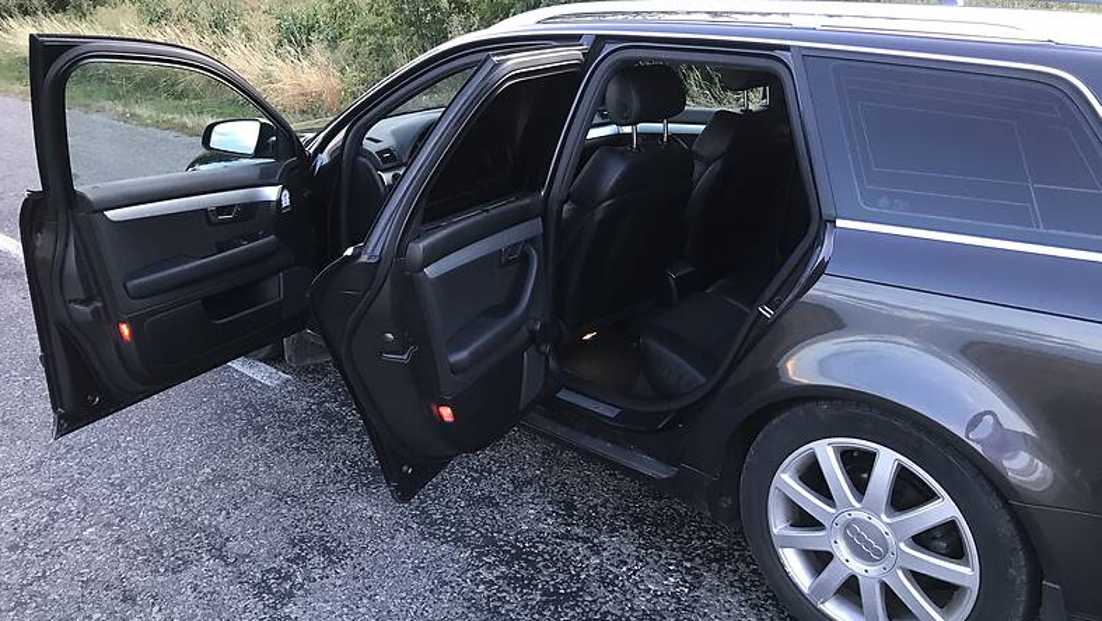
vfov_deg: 37.7
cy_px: 272
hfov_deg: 62.6
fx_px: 906
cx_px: 545
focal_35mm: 31
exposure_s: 1/33
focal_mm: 4
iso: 40
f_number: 1.8
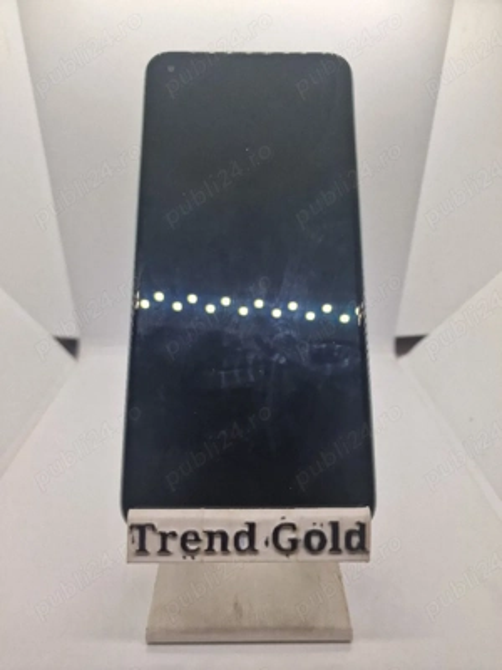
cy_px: 335
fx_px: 445
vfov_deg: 73.9
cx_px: 251
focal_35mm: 23
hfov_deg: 58.9
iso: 50
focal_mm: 6.4
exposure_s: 1/182
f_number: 1.8
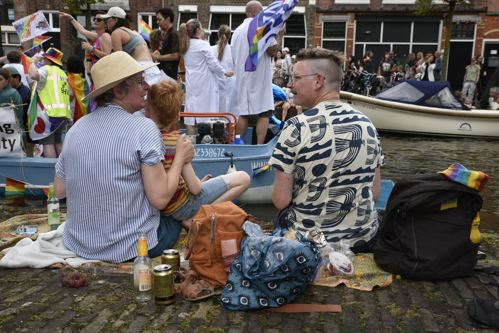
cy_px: 166
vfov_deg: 35.1
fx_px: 527
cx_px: 250
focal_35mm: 38
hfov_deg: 50.7
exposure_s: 1/200
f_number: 11
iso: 450
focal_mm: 38
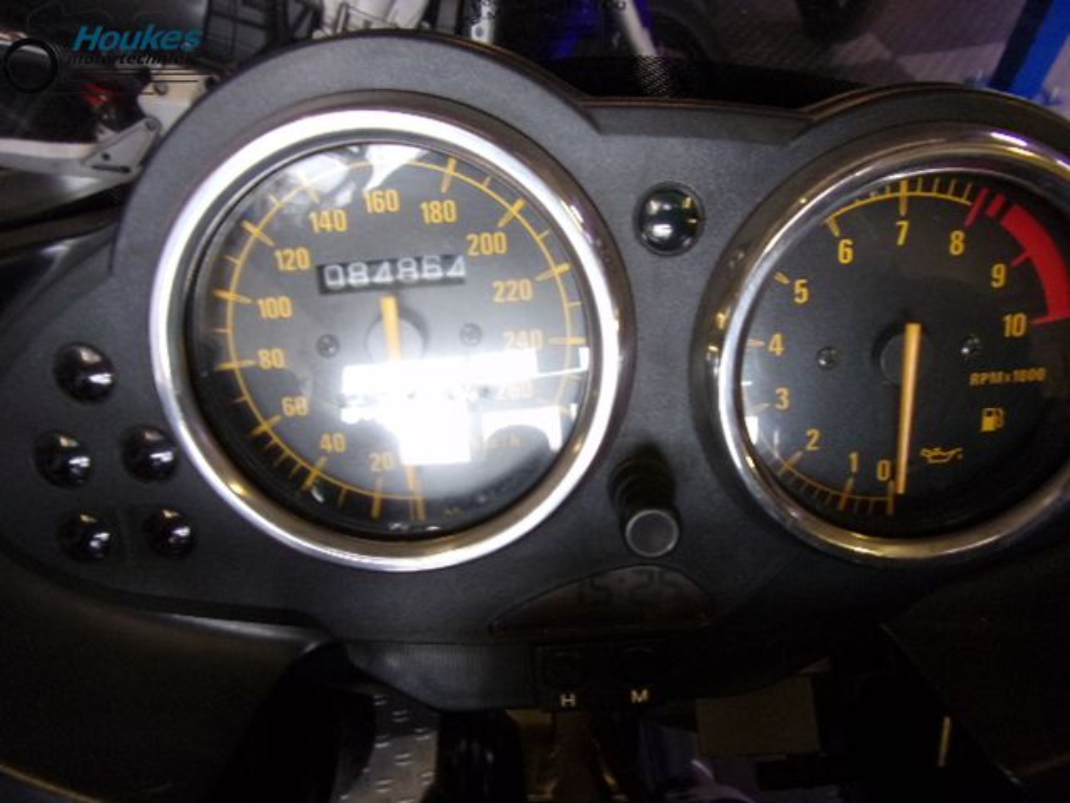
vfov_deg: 56.8
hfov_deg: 71.6
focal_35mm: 24
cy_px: 402
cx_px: 535
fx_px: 742
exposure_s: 1/25
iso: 200
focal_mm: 4.3
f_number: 3.3
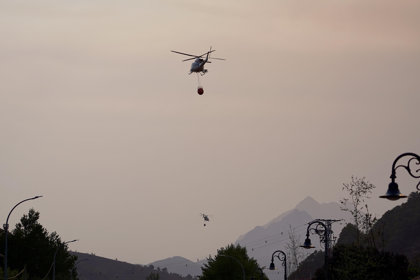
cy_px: 140
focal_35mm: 142
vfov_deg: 9.7
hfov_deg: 14.5
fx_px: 1656
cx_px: 210
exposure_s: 1/2500
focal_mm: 95
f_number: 4
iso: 200
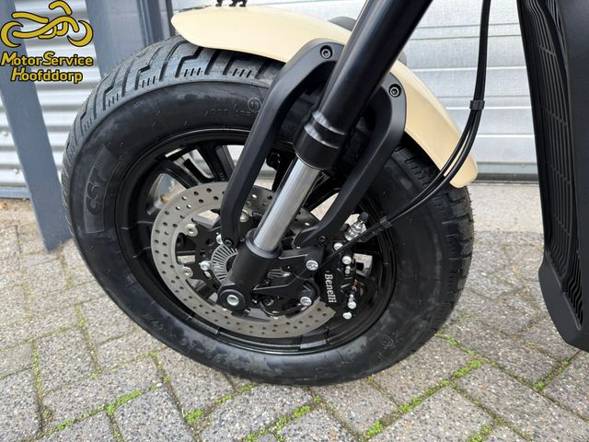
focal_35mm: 24
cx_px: 294
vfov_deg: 56.8
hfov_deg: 71.6
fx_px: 408
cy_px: 221
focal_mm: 6.76
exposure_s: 1/204
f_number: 1.78
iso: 100
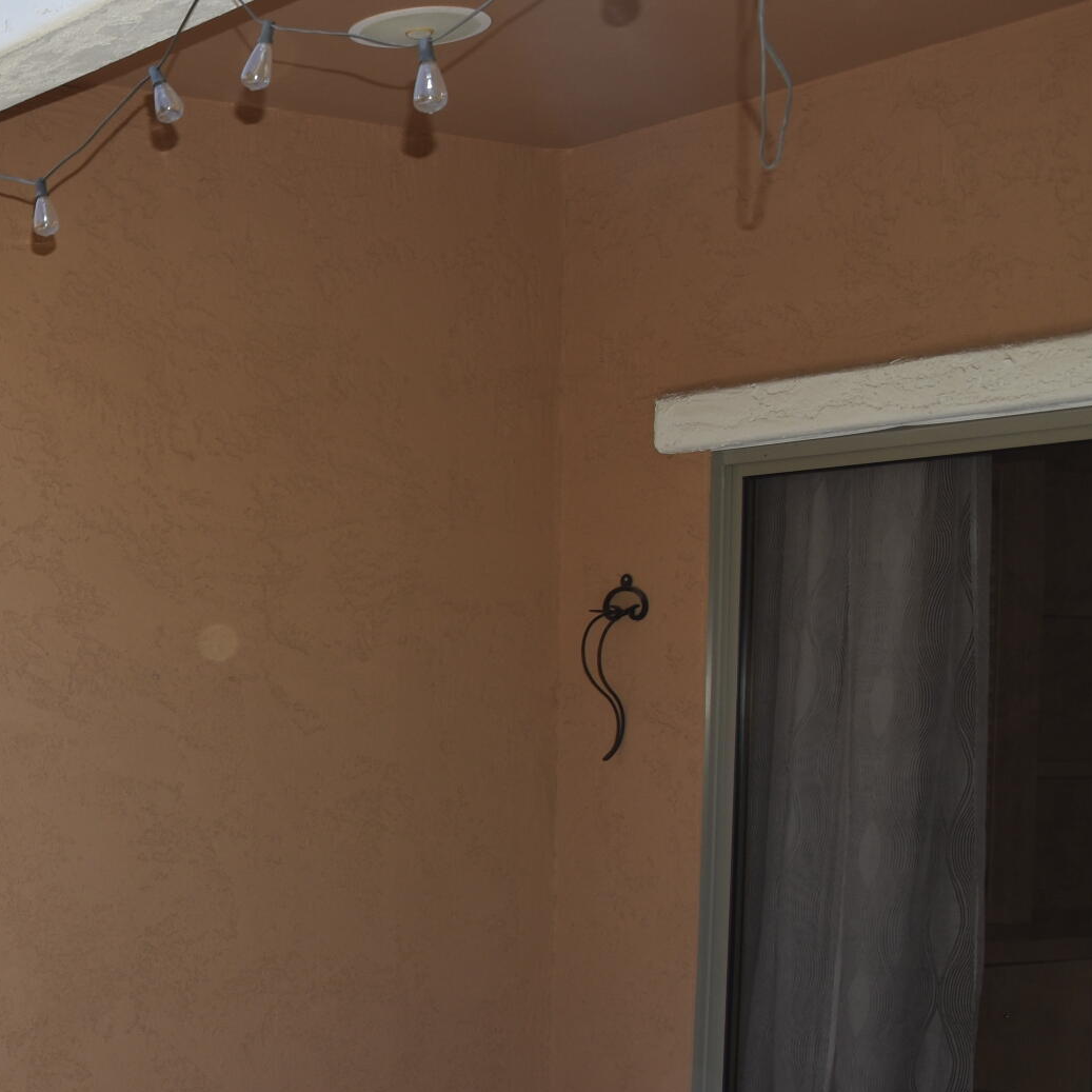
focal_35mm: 59
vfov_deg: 28.6
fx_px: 2106
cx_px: -466
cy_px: 834
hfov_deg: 24.0
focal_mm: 16
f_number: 5.6
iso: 100
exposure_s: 1/250
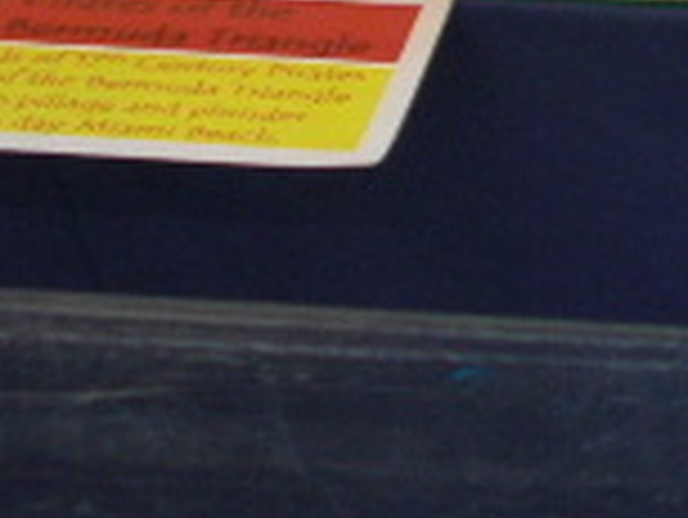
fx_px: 3580
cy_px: -275
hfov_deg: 10.2
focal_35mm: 180
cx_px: 1331
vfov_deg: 8.1
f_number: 3.1
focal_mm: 7.6
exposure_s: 1/15
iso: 200
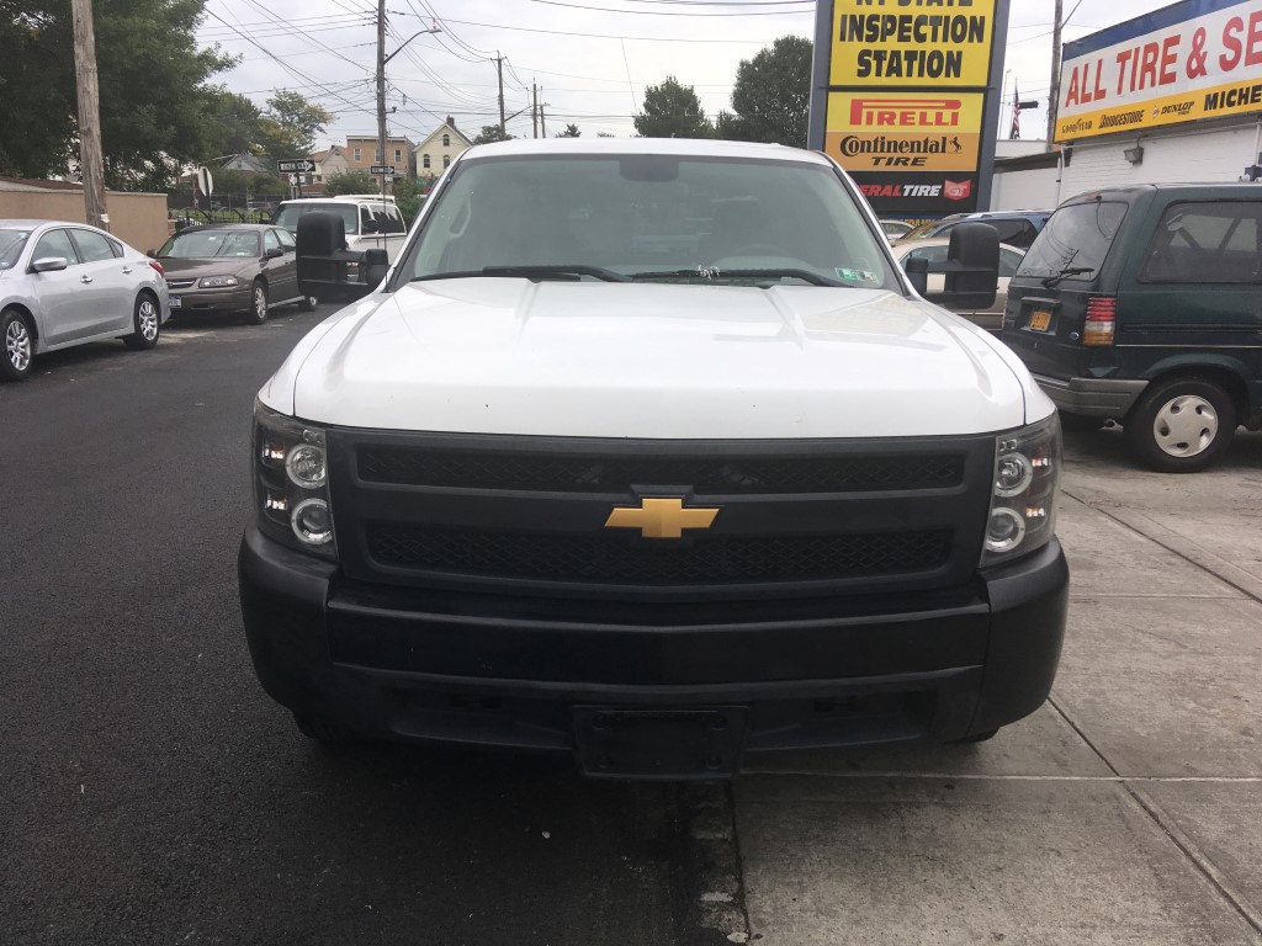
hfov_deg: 61.7
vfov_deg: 48.2
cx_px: 631
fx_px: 1057
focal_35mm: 29
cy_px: 473
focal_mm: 4.15
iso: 25
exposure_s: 1/557
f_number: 2.2
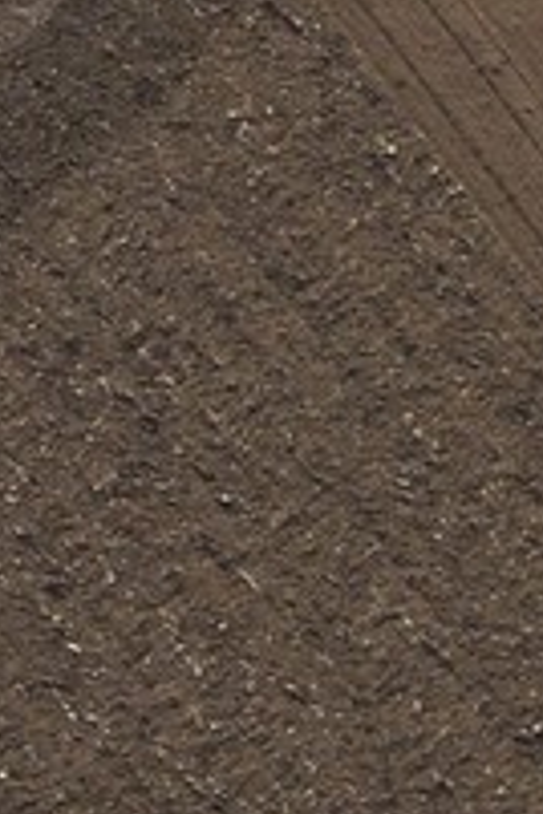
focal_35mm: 1073
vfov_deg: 1.9
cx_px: -733
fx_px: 24275
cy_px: -806
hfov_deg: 1.3
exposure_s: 1/1600
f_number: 8
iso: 800
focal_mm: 135
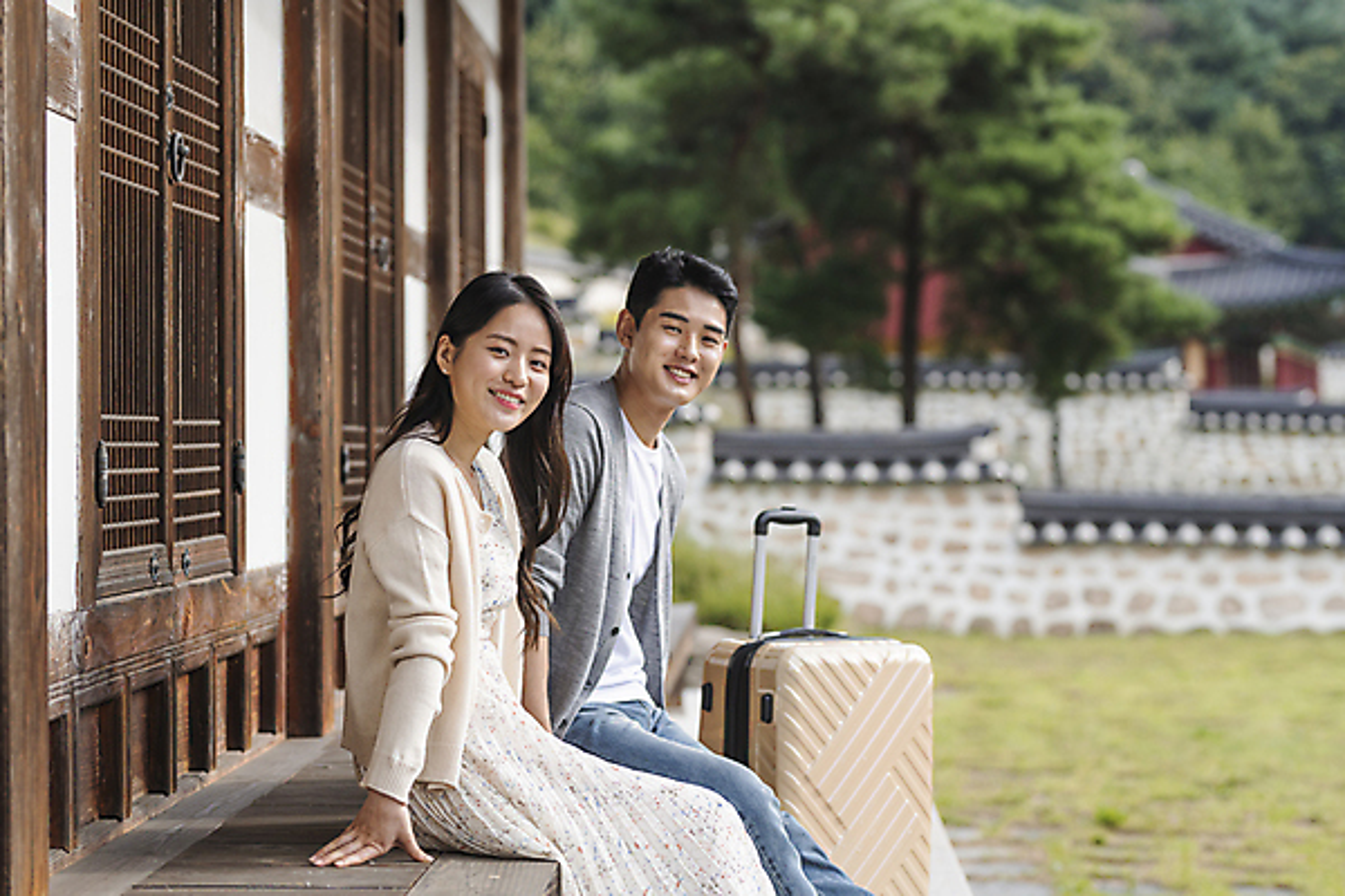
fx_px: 3175
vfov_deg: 16.1
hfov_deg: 23.9
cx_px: 672
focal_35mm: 85
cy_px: 448
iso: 125
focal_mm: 85
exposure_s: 1/500
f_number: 2.8
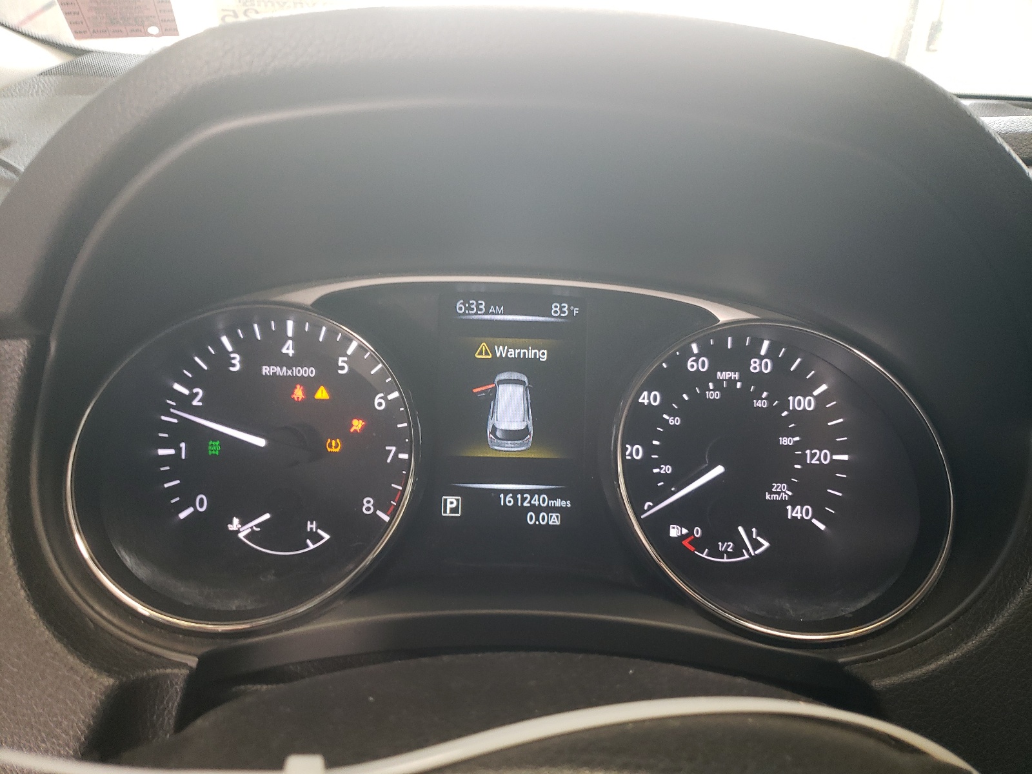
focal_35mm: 26
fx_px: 775
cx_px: 516
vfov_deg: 53.1
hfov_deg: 67.3
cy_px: 387
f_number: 1.5
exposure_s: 1/50
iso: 112
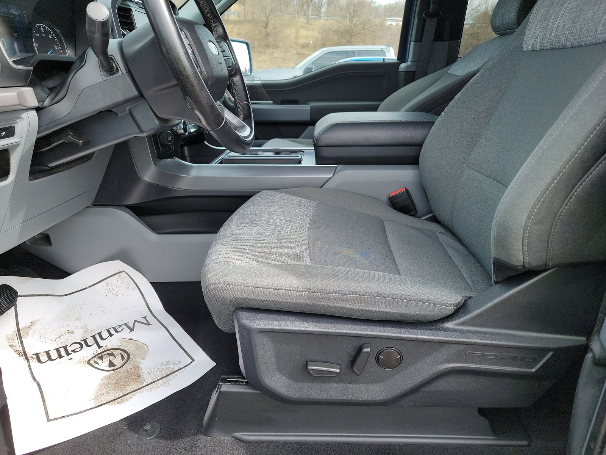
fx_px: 420
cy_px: 228
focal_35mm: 24
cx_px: 303
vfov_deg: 56.8
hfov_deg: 71.6
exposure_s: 1/160
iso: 50
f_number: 1.8
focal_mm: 6.7
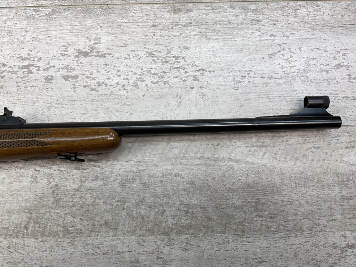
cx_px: 178
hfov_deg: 61.7
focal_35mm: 29
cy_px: 134
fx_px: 298
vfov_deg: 48.2
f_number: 1.8
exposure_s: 1/223
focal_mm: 3
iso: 16
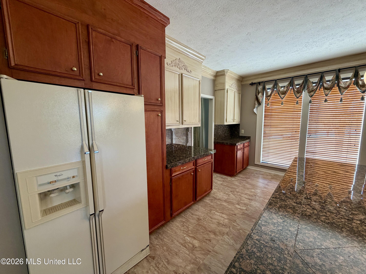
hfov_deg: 102.1
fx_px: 148
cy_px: 137
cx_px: 183
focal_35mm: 14
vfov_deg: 85.7
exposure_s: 1/120
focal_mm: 2.22
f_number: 2.2
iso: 200
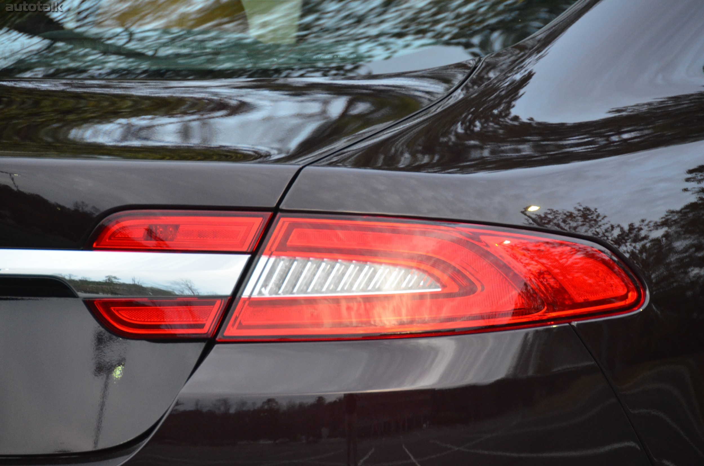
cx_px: 352
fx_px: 4976
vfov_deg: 5.4
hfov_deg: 8.1
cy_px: 233
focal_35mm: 255
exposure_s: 1/80
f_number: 5.6
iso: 1600
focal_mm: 170
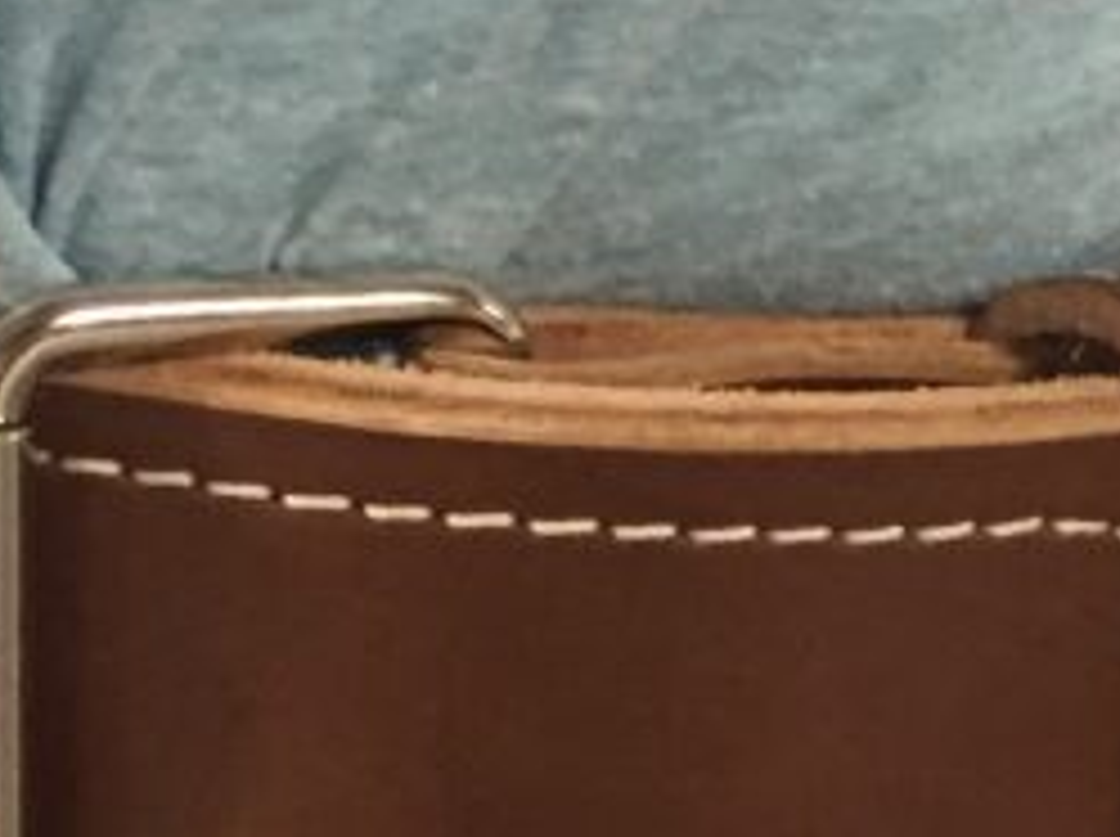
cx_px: 769
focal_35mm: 133
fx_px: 4297
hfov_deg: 14.8
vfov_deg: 10.9
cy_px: 1073
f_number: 2.2
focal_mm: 4.15
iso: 250
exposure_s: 1/30
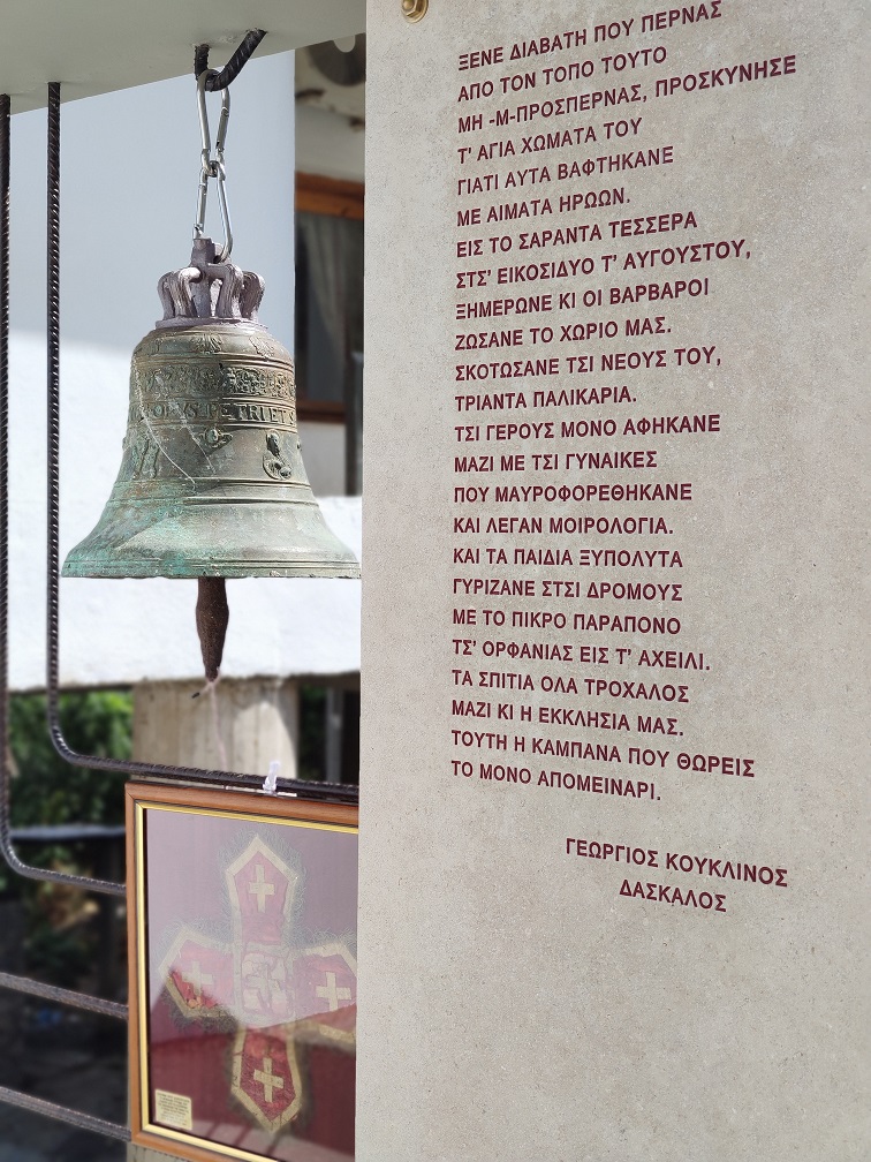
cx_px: 436
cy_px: 581
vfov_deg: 45.8
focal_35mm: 41
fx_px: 1376
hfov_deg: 35.1
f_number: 2
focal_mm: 8.16
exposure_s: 1/1576
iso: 101
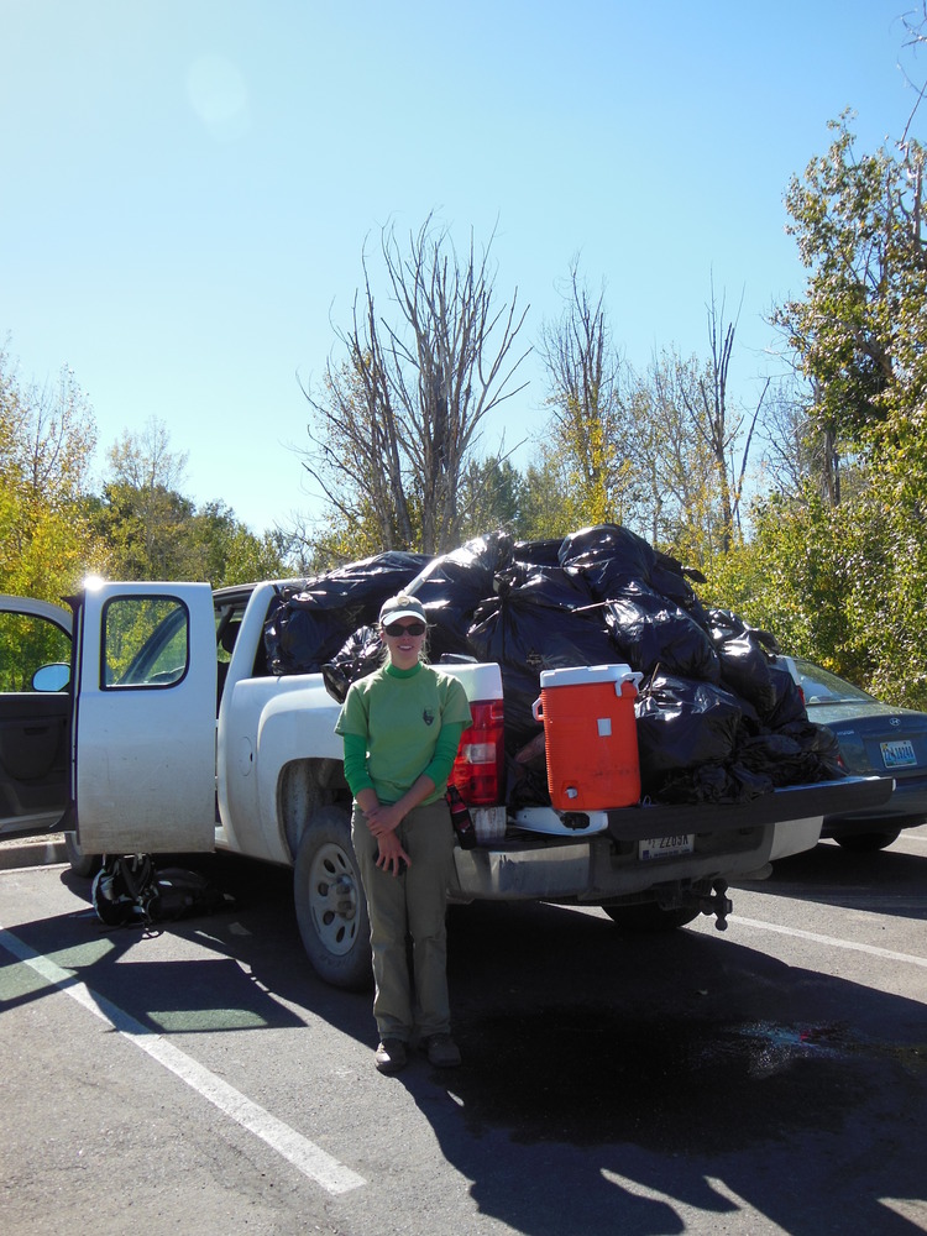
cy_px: 618
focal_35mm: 34
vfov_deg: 54.0
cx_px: 464
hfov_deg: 41.8
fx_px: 1214
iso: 125
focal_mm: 6
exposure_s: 1/640
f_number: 3.9
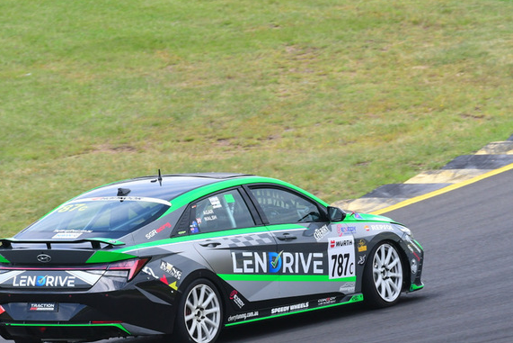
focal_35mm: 651
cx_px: 217
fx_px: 9279
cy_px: 185
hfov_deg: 3.2
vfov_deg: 2.1
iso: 800
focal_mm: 310
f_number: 11
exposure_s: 1/640
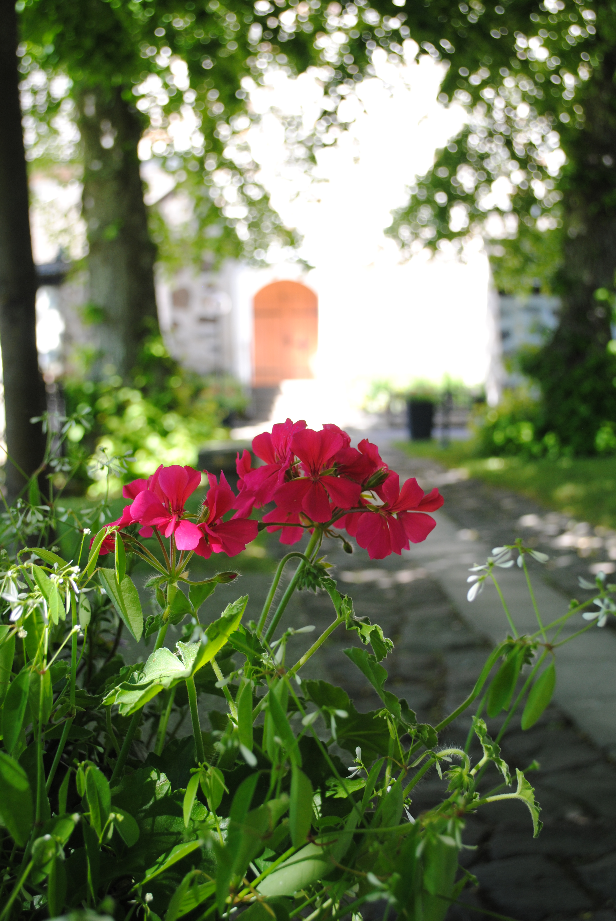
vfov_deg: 41.1
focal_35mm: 48
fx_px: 1228
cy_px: 460
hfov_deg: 28.2
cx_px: 308
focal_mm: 32
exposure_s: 1/80
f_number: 4.8
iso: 200
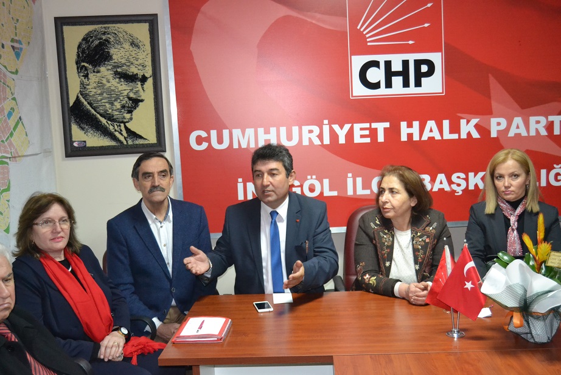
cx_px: 280
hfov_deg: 49.5
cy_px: 188
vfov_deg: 34.2
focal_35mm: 39
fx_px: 608
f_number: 4
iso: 3200
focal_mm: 26
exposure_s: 1/60
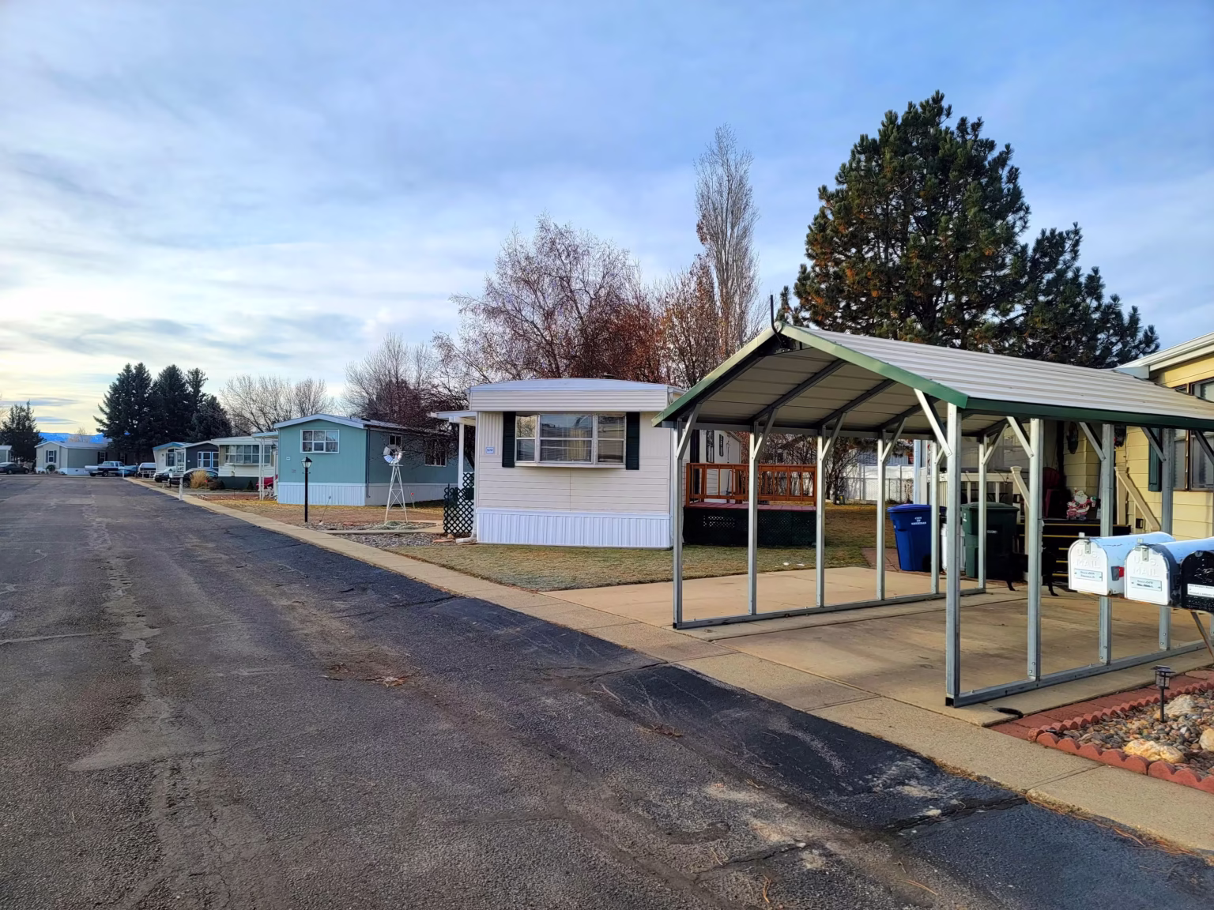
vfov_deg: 56.8
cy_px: 455
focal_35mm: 24
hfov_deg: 71.6
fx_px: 842
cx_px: 607
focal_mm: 6.7
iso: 16
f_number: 1.8
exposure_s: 1/435
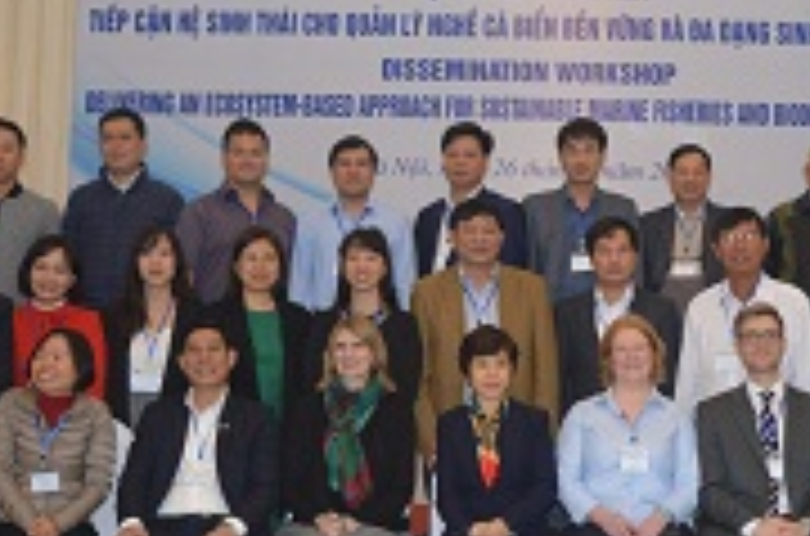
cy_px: 349
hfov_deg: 28.4
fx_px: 1573
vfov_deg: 19.3
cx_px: 616
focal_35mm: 70
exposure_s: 1/60
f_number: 3.8
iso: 1000
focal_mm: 21
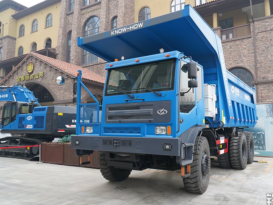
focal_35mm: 28
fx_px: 221
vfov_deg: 49.7
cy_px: 104
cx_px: 159
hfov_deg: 63.1
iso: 640
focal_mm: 25
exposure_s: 1/320
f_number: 5.6
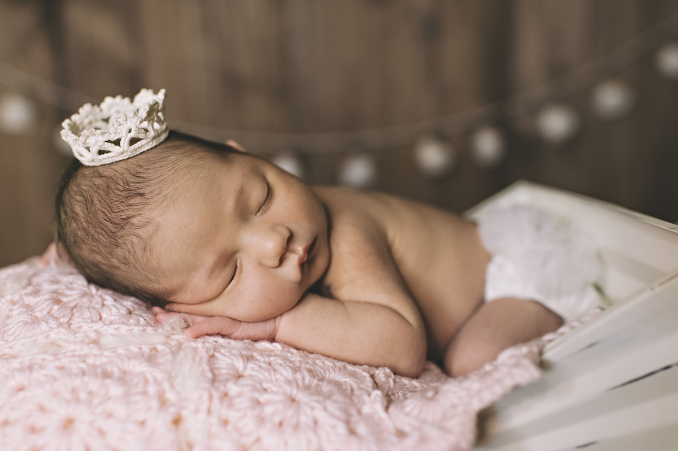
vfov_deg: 37.8
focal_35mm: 35
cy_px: 226
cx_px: 339
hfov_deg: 54.5
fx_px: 659
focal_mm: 35
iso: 500
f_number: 2.5
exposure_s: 1/200
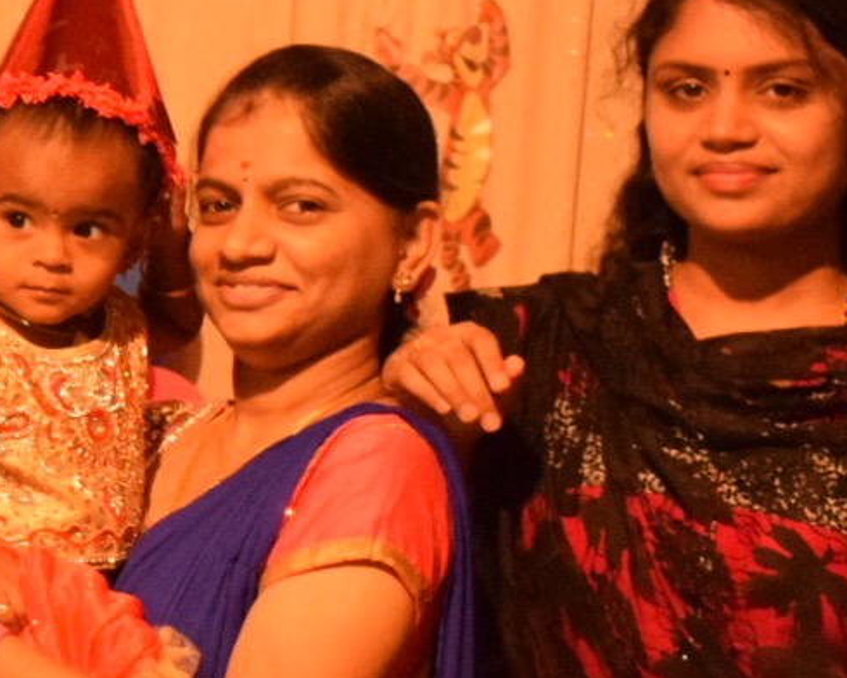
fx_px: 4663
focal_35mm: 186
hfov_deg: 10.2
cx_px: -282
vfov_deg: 8.3
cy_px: 320
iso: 6400
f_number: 8
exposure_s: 1/100
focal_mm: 40
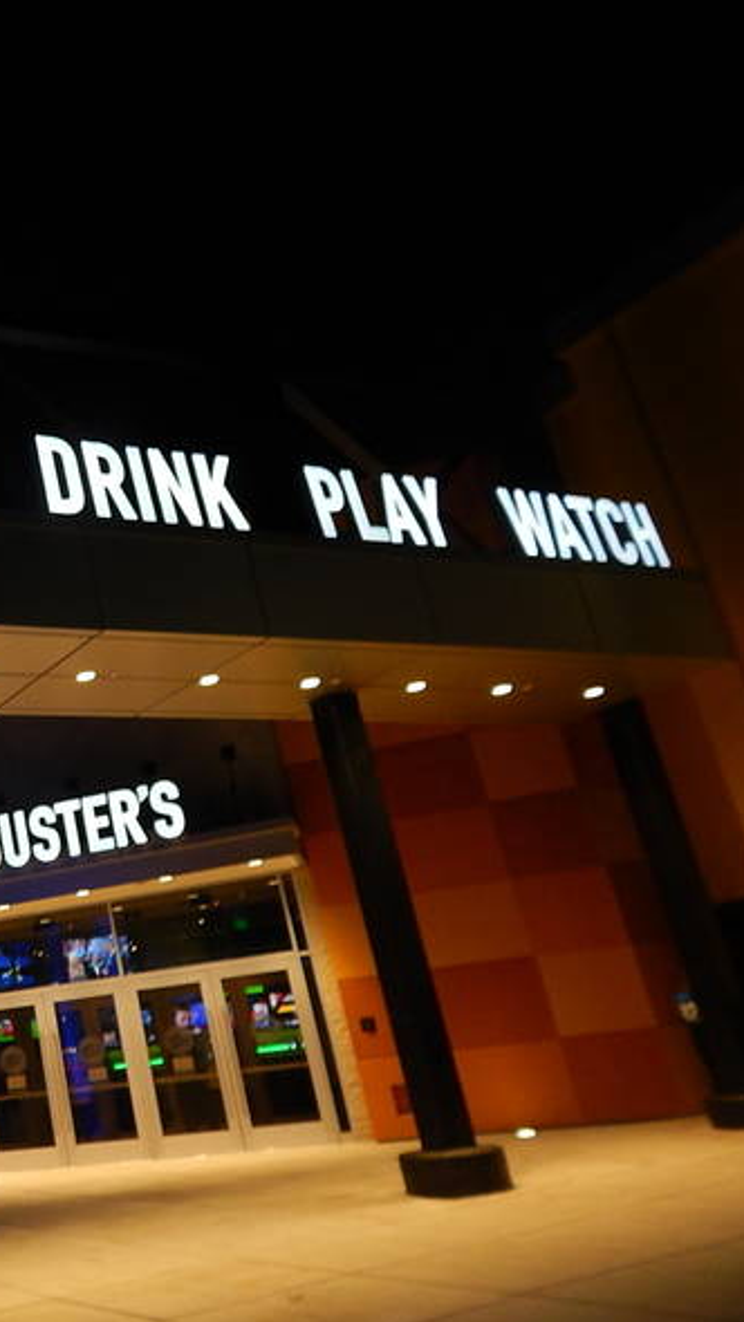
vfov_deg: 58.0
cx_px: -139
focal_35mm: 34
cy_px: 661
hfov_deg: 29.9
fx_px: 1192
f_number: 3
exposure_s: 1/30
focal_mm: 4
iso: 250
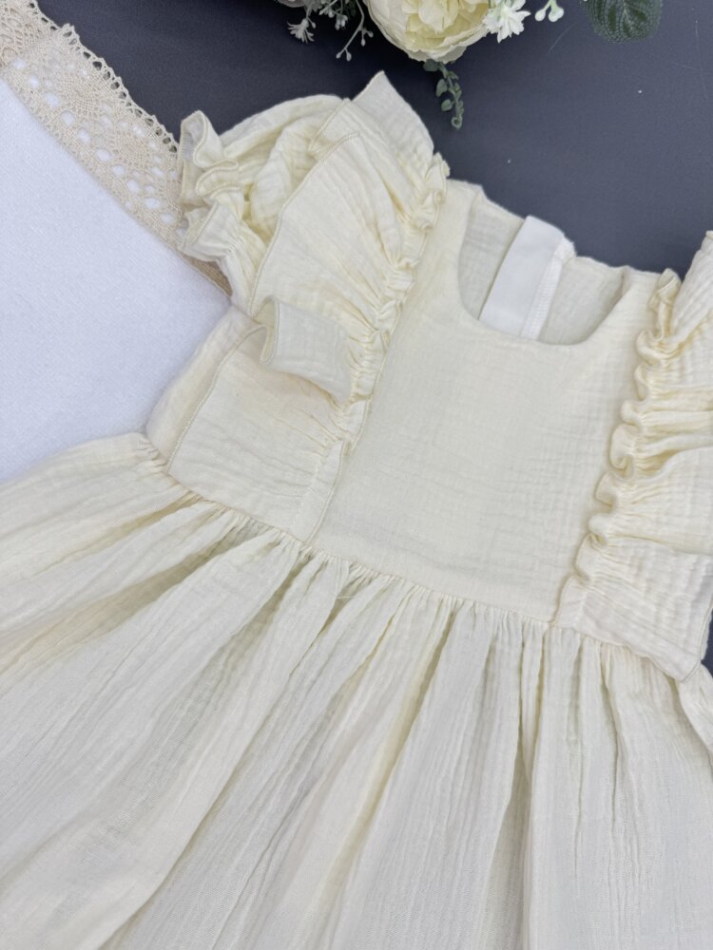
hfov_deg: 56.8
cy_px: 475
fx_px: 659
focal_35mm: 24
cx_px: 356
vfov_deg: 71.6
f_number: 1.78
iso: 80
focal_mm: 6.76
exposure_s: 1/900
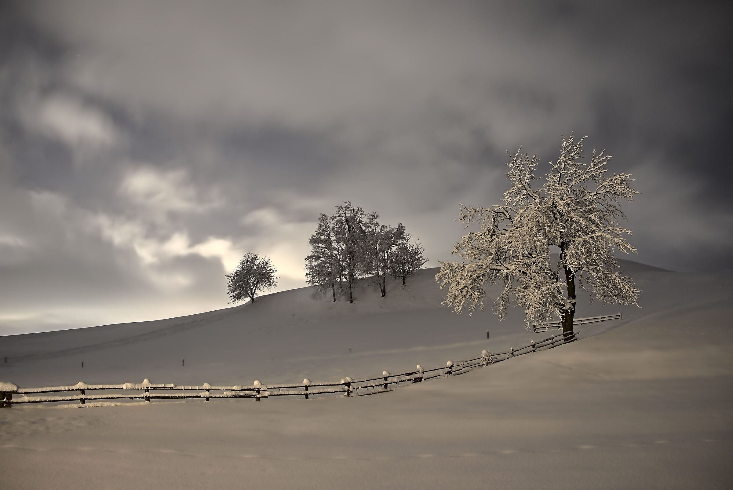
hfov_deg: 67.3
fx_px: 550
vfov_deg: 48.0
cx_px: 366
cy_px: 245
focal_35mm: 27
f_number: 3.6
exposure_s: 30
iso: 500
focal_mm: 18
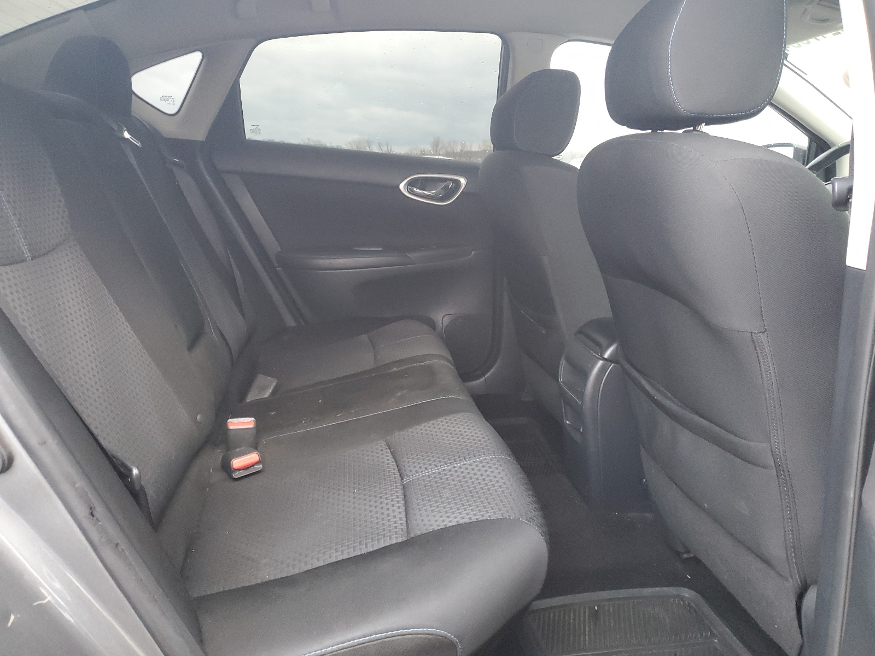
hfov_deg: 67.3
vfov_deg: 53.1
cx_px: 438
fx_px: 657
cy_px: 328
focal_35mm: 26
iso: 323
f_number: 1.5
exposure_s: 1/40
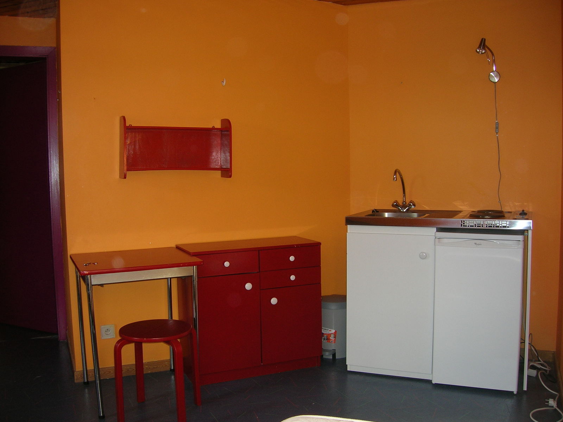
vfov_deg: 41.8
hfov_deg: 54.0
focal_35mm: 34
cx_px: 282
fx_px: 553
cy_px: 211
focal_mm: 5.7
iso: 55
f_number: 2.9
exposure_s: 1/60.1
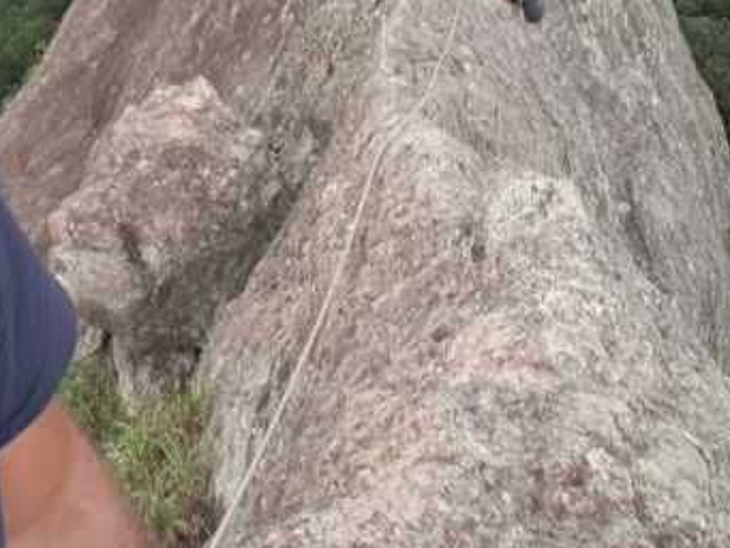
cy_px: -51
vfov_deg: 18.9
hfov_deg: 25.5
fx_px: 1582
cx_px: 131
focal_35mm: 75
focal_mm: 2.95
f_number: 1.7
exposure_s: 1/383
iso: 40
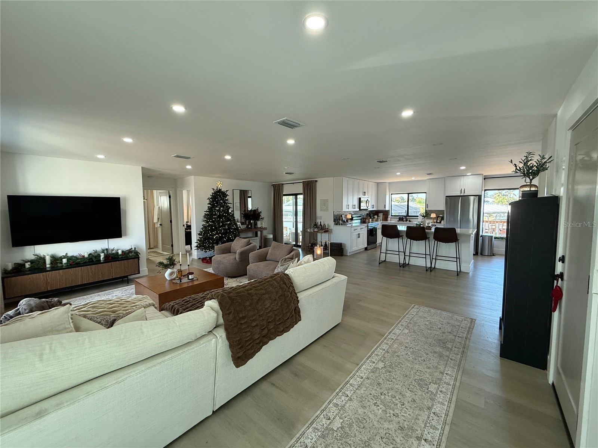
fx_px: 242
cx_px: 299
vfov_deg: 85.7
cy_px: 224
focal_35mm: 14
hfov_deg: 102.1
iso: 160
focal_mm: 2.22
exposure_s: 1/120
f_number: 2.2
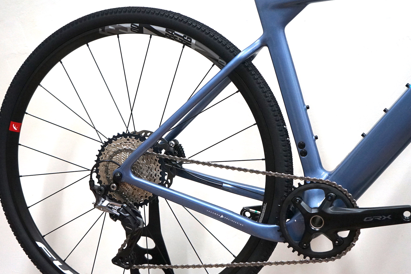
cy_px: 134
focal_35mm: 49
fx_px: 559
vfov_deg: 27.5
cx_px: 232
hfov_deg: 40.3
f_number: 4.5
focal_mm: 43
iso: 2500
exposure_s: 1/160
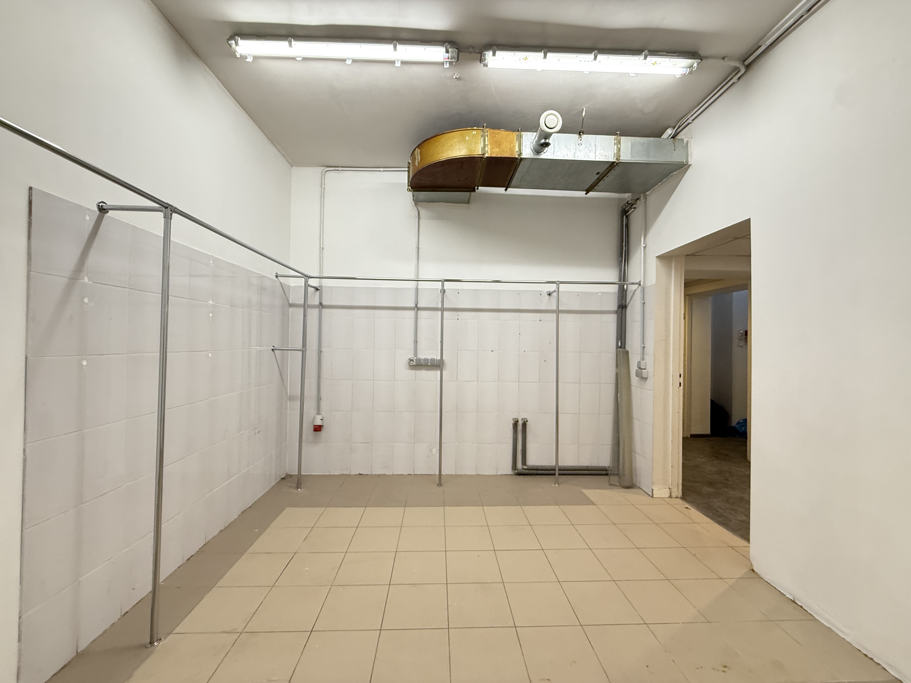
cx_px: 456
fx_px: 368
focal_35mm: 14
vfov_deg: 85.7
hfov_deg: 102.1
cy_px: 342
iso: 400
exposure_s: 1/50
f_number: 2.2
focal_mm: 2.22
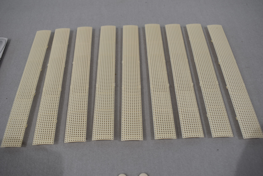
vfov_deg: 38.4
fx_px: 252
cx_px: 132
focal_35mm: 34
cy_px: 88
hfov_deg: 55.1
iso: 250
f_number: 5.6
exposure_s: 1/125
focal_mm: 23
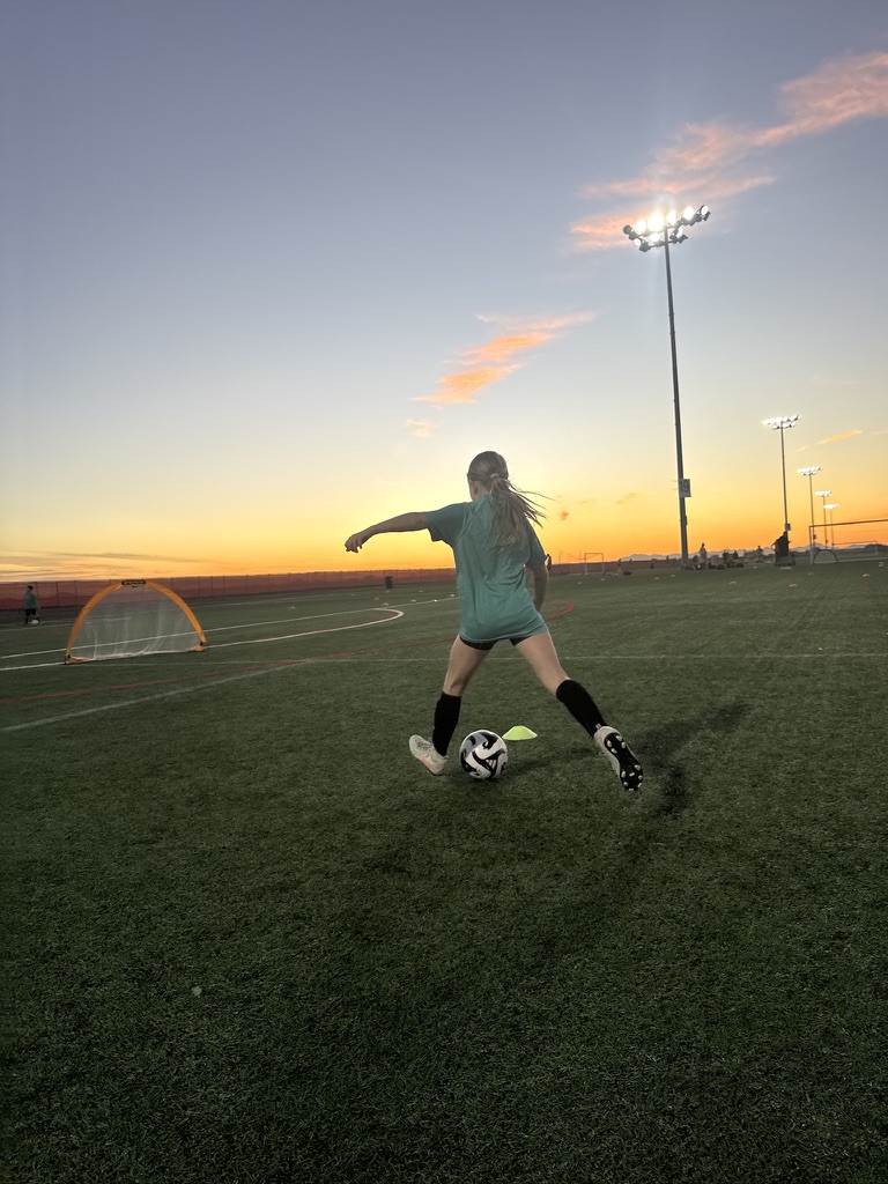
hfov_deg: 56.8
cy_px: 592
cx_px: 444
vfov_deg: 71.6
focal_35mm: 24
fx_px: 821
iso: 80
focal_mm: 6.76
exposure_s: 1/448
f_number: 1.78
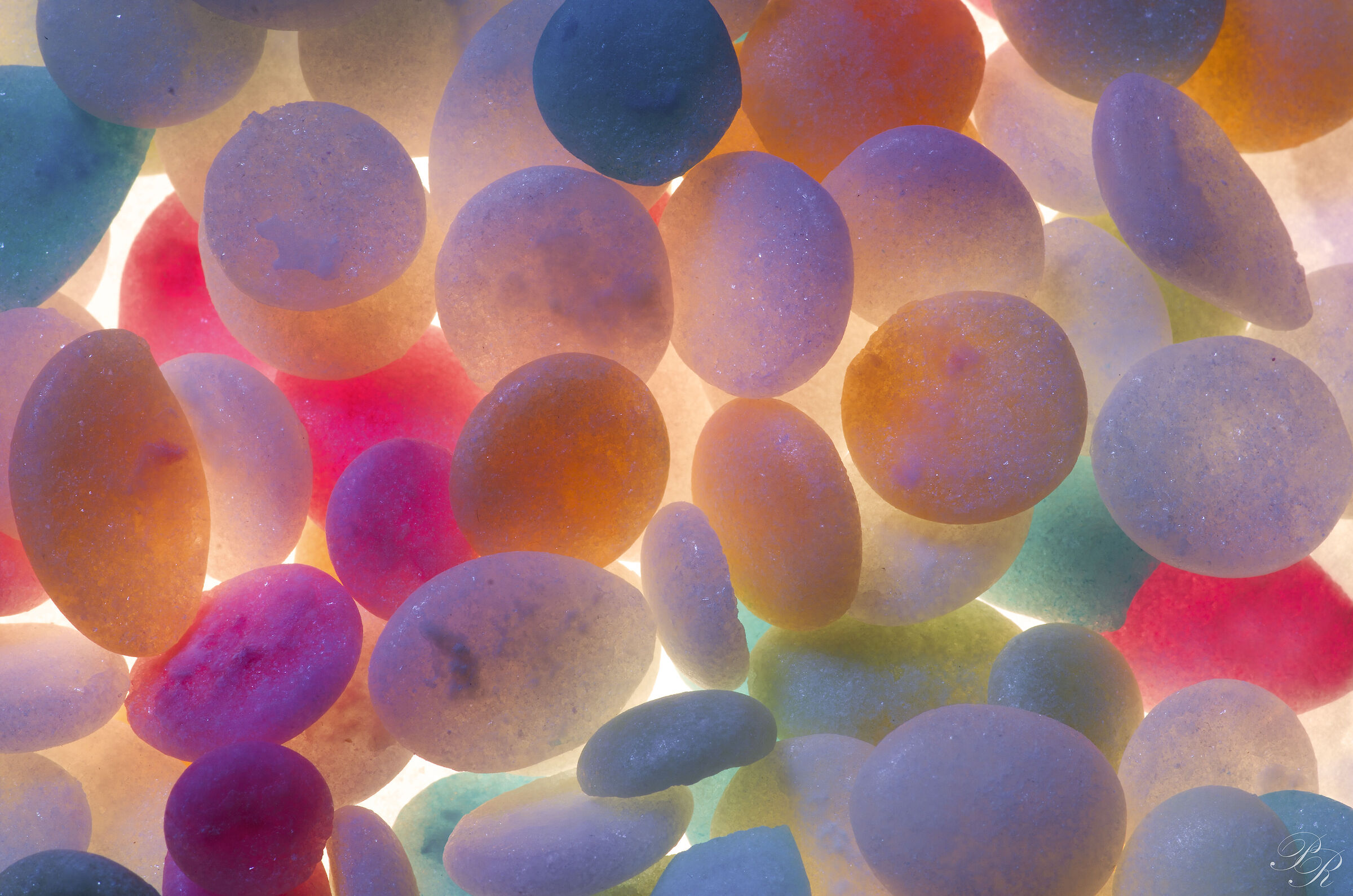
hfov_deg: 13.7
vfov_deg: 9.1
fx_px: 5626
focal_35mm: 150
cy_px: 448
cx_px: 676
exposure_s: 2.5
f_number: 16
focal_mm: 100
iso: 100
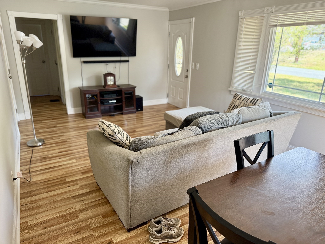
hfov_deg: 71.6
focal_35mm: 24
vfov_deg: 56.8
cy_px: 122
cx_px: 162
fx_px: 225
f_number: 1.78
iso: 200
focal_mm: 6.76
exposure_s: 1/156
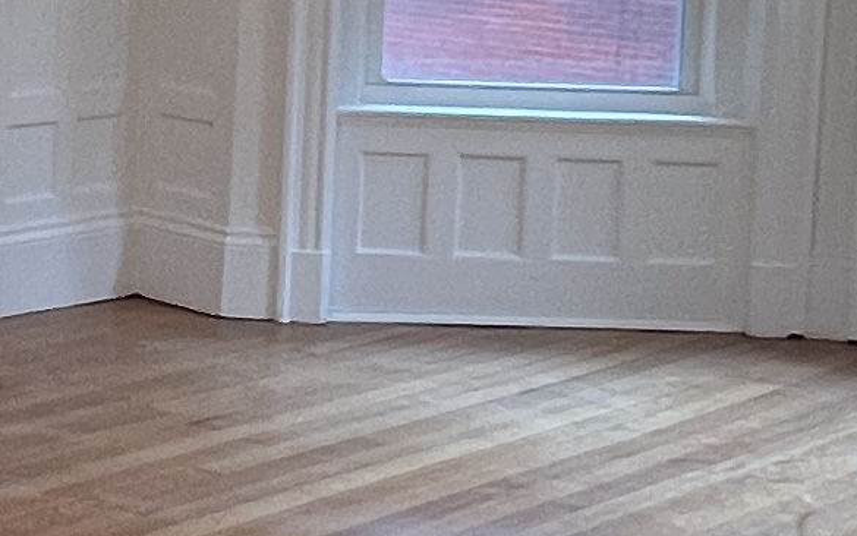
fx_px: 2219
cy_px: -23
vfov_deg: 13.5
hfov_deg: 20.6
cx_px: -141
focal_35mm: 95
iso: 160
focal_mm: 1.57
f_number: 1.8
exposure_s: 1/60
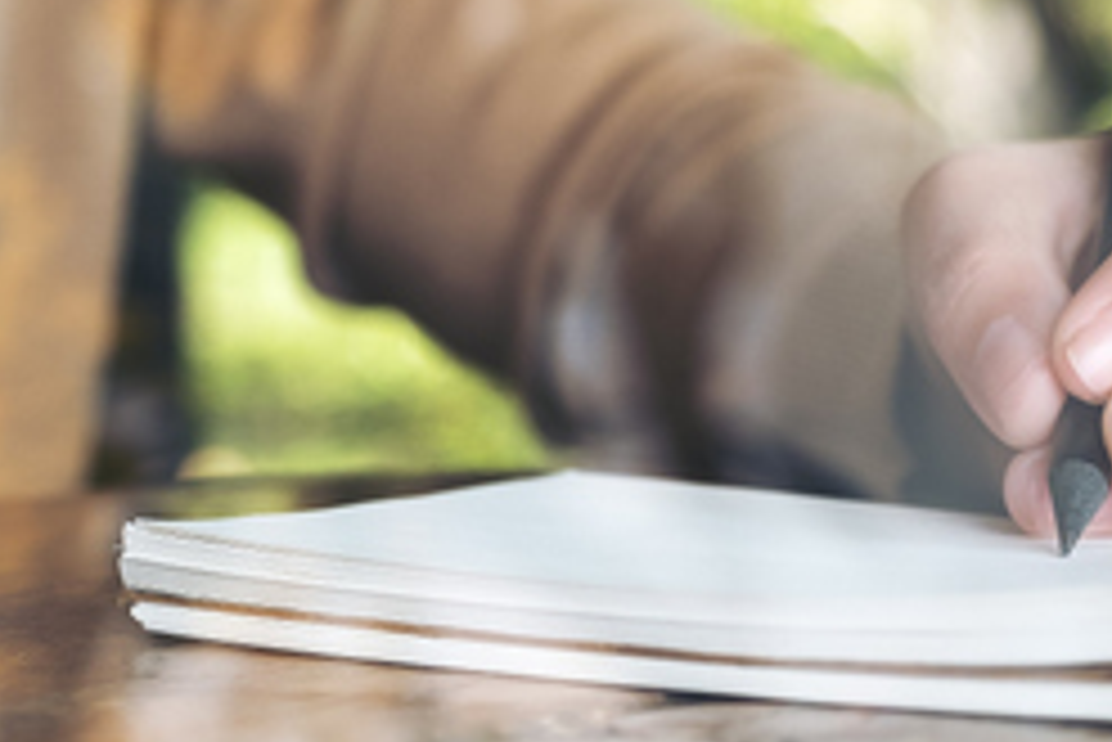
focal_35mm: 120
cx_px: 639
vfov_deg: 11.4
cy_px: 259
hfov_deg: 17.0
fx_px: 3709
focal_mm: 27.4
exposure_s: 1/500
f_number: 2.8
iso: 200
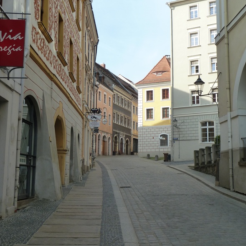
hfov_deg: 38.1
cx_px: 152
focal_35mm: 44
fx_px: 354
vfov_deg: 38.3
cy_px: 124
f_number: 4
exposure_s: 1/320
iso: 125
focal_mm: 6.1
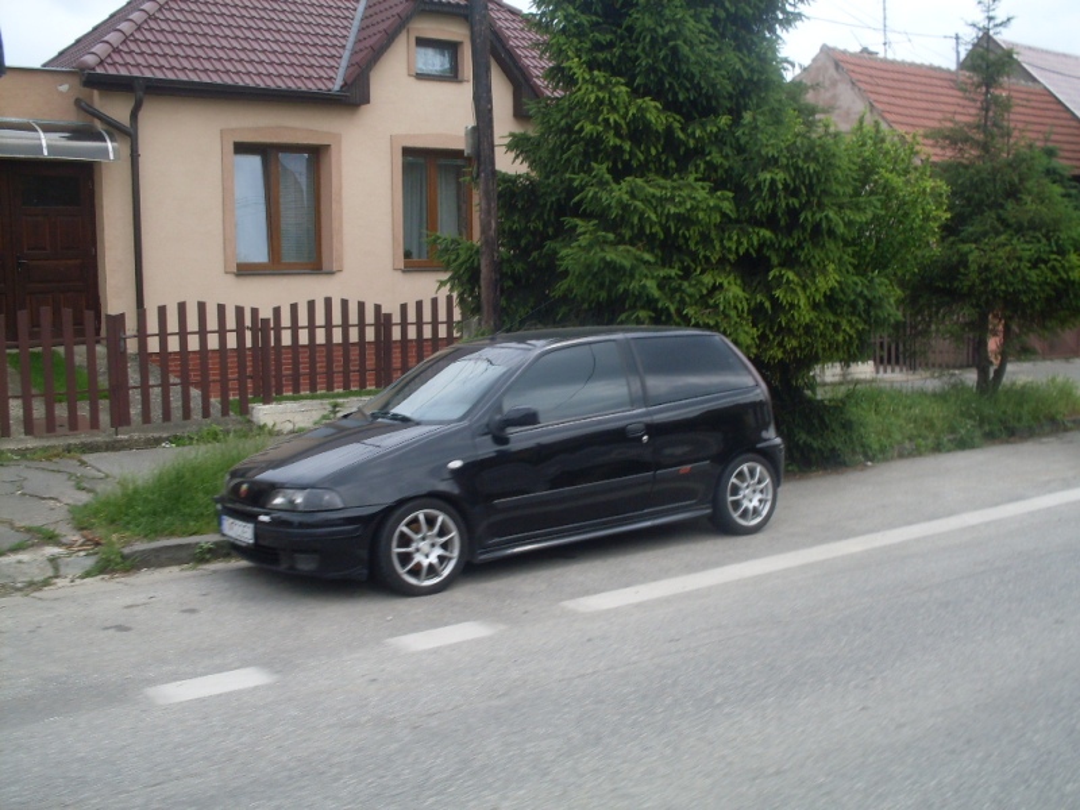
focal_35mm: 38
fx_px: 1186
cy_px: 405
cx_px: 540
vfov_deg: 37.7
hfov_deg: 49.0
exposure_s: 1/125
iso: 80
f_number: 8.4
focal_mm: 6.3
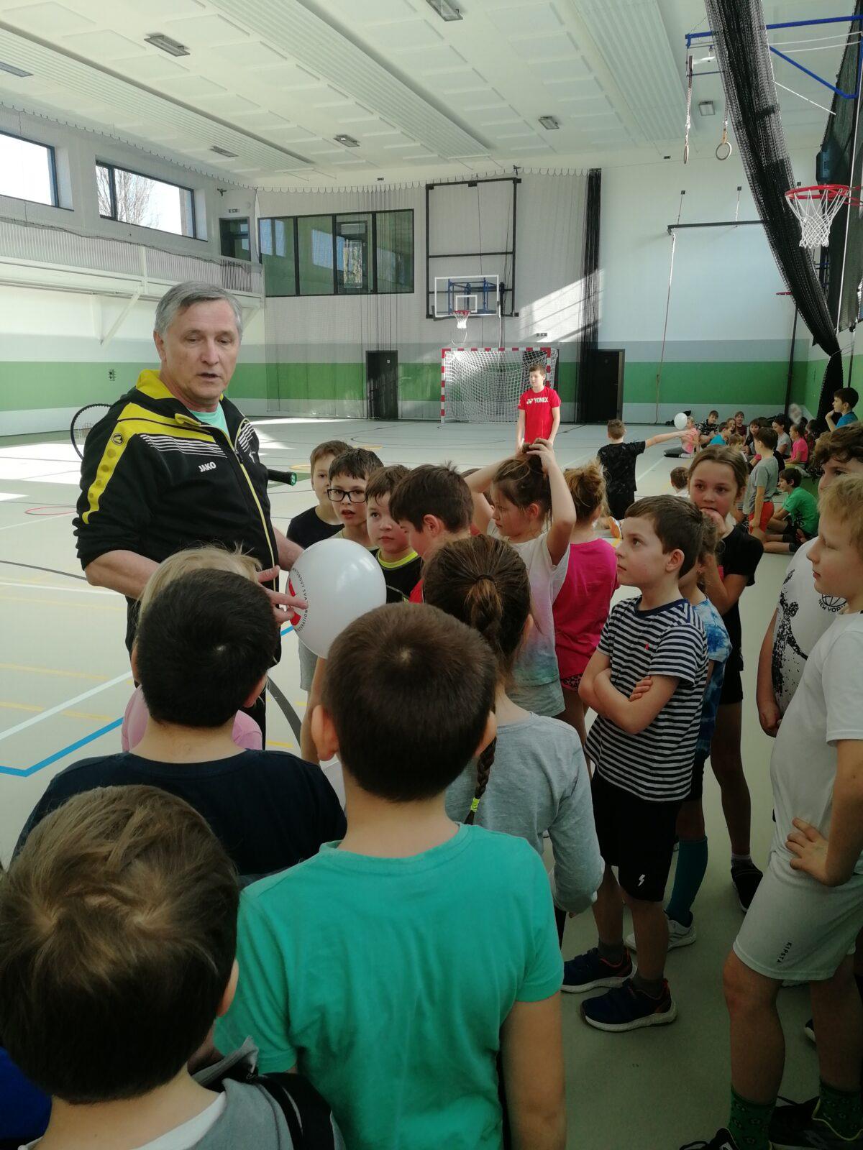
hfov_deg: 51.4
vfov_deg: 65.3
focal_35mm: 27
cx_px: 432
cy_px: 575
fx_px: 898
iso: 50
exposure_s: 1/100
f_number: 2.2
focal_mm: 3.95
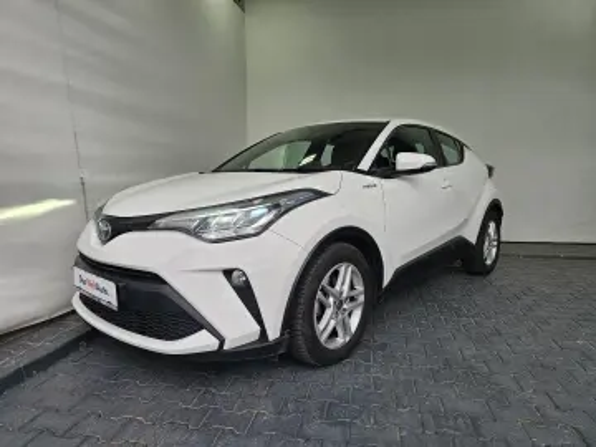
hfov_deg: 73.9
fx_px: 396
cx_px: 298
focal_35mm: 23
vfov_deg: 58.9
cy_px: 224
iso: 16
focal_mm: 6.3
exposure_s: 1/180
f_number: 1.7
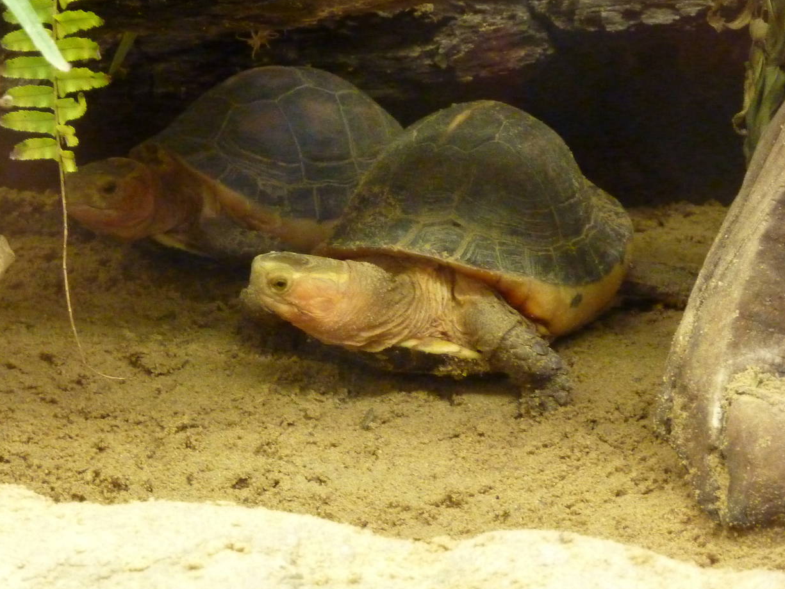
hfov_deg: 10.3
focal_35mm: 192
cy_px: 239
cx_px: 281
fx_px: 4354
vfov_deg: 7.7
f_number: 4.5
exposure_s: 1/20
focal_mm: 24.1
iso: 800
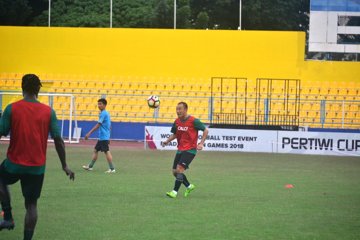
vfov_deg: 7.9
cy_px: 120
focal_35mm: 174
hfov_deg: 11.8
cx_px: 180
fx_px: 1740
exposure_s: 1/500
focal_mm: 116
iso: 250
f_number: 5
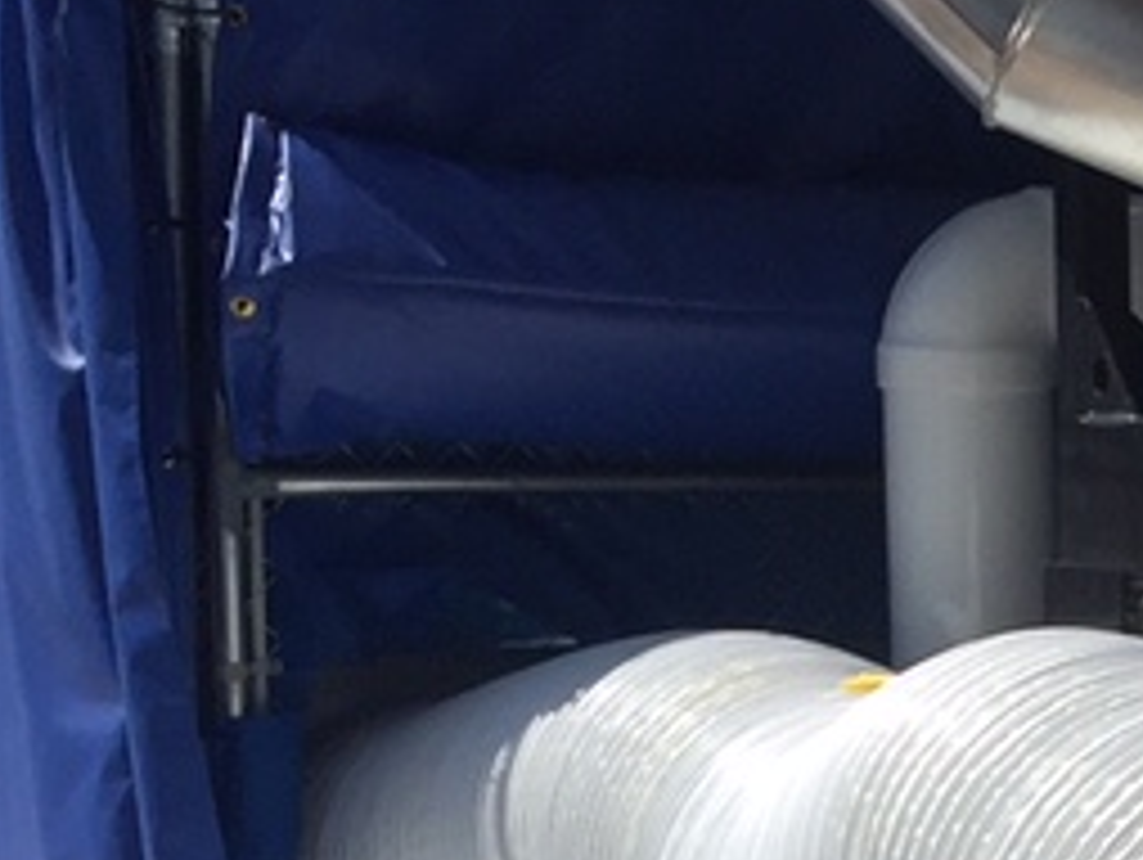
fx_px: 4825
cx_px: 2372
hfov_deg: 11.9
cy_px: 729
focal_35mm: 146
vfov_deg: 10.1
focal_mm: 4.15
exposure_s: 1/1721
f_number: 2.2
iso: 32
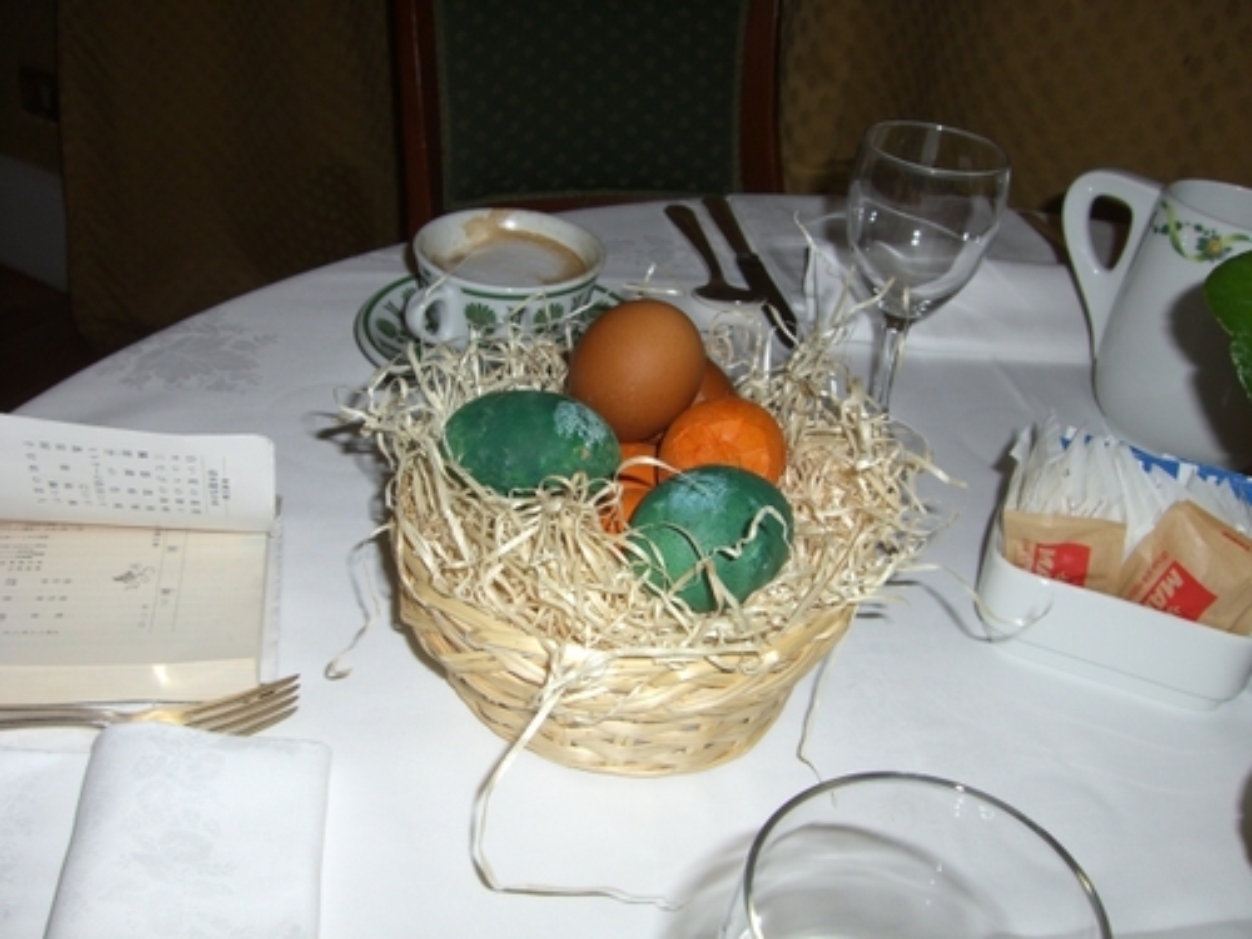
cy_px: 470
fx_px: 1374
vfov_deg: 37.7
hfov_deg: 49.0
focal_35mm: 38
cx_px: 626
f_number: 4.3
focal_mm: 6.2
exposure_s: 1/60
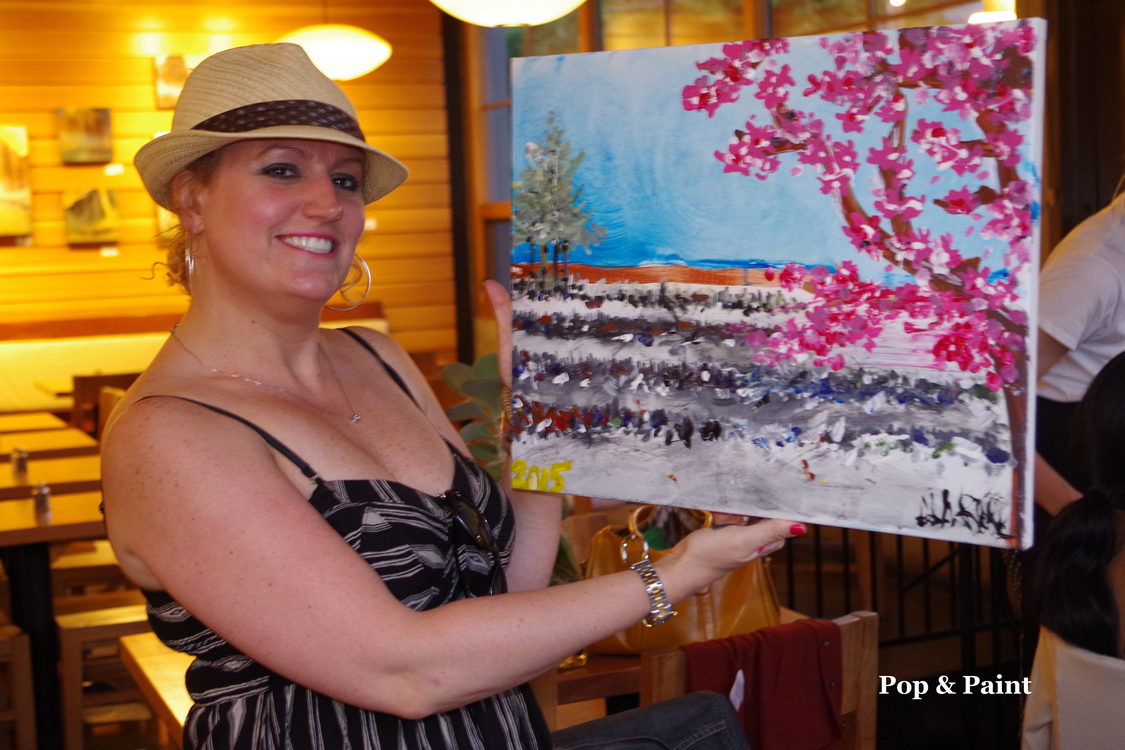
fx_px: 1656
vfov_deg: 25.5
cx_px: 563
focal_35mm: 53
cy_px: 377
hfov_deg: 37.5
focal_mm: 35
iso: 1600
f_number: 4.5
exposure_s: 1/25
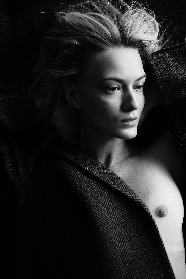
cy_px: 140
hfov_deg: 27.0
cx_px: 93
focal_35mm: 50
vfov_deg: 39.6
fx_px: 387
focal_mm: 50
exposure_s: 1/100
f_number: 2.8
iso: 1600
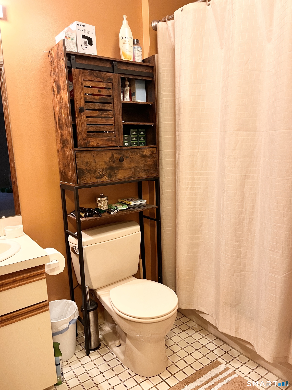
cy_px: 195
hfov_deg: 53.1
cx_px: 146
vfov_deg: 67.3
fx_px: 292
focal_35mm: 26
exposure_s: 1/60
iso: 250
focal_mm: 5.1
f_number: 1.6
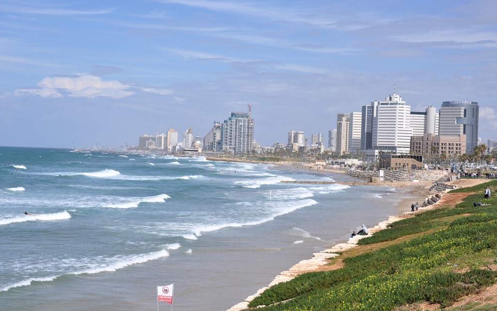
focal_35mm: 59
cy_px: 150
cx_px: 247
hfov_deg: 34.6
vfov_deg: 22.0
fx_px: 799
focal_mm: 38
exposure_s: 1/400
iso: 200
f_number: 10
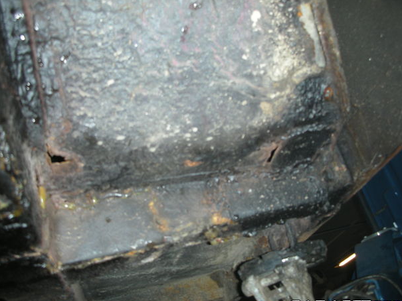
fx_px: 430
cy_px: 151
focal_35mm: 37
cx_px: 190
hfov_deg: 50.1
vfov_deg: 38.7
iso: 50
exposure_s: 1/60
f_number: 2.8
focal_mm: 5.8
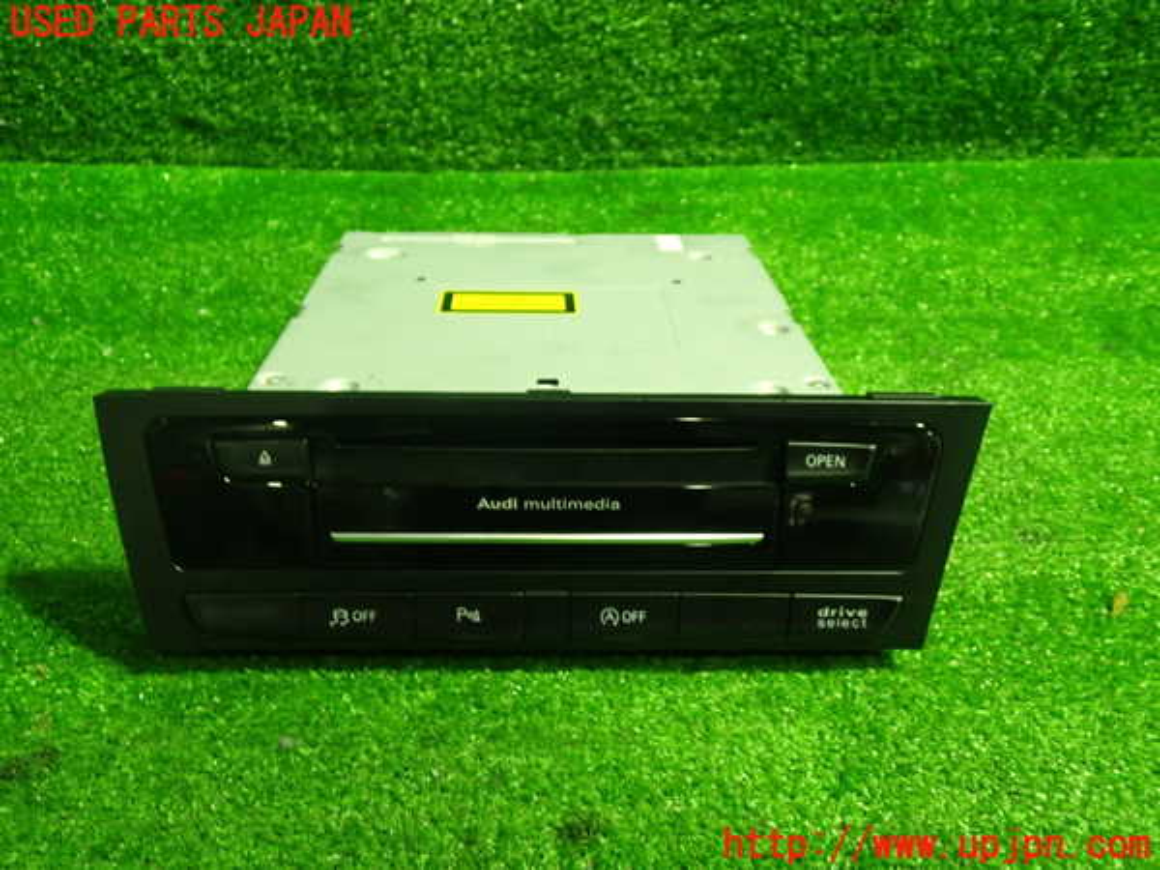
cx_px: 580
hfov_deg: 60.0
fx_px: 1005
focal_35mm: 30
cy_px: 435
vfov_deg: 46.8
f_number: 2.3
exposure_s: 1/30
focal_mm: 5.4
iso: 500
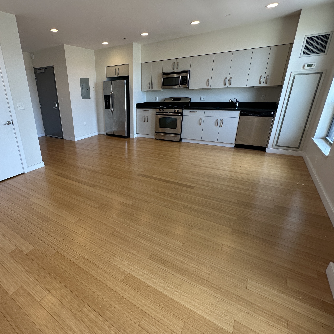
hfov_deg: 78.5
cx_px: 116
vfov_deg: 80.7
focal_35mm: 18
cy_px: 164
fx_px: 196
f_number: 2.2
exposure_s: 1/120
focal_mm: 2.22
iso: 160
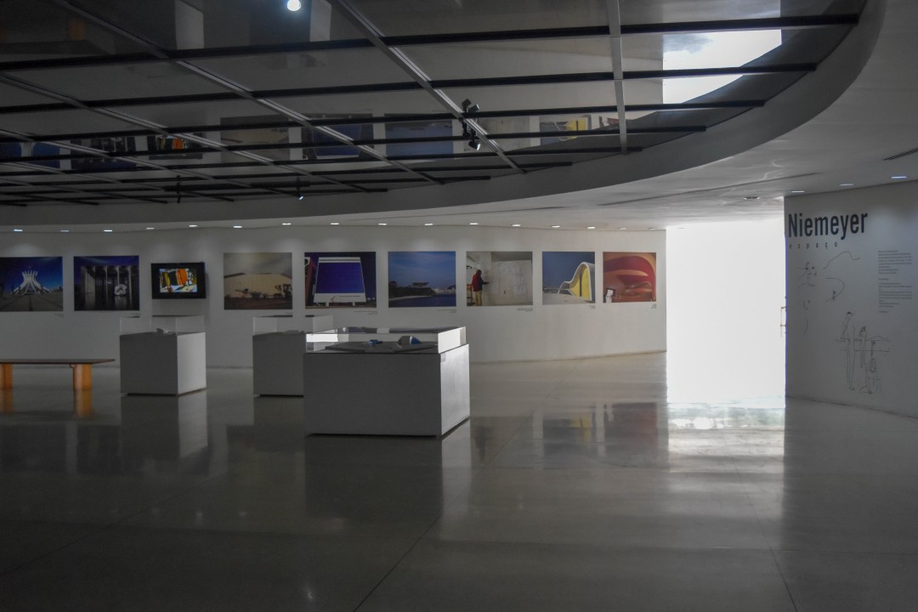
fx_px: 956
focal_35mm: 38
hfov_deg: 51.3
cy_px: 306
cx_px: 459
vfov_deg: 35.5
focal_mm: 25
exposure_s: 1/500
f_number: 4
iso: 2000
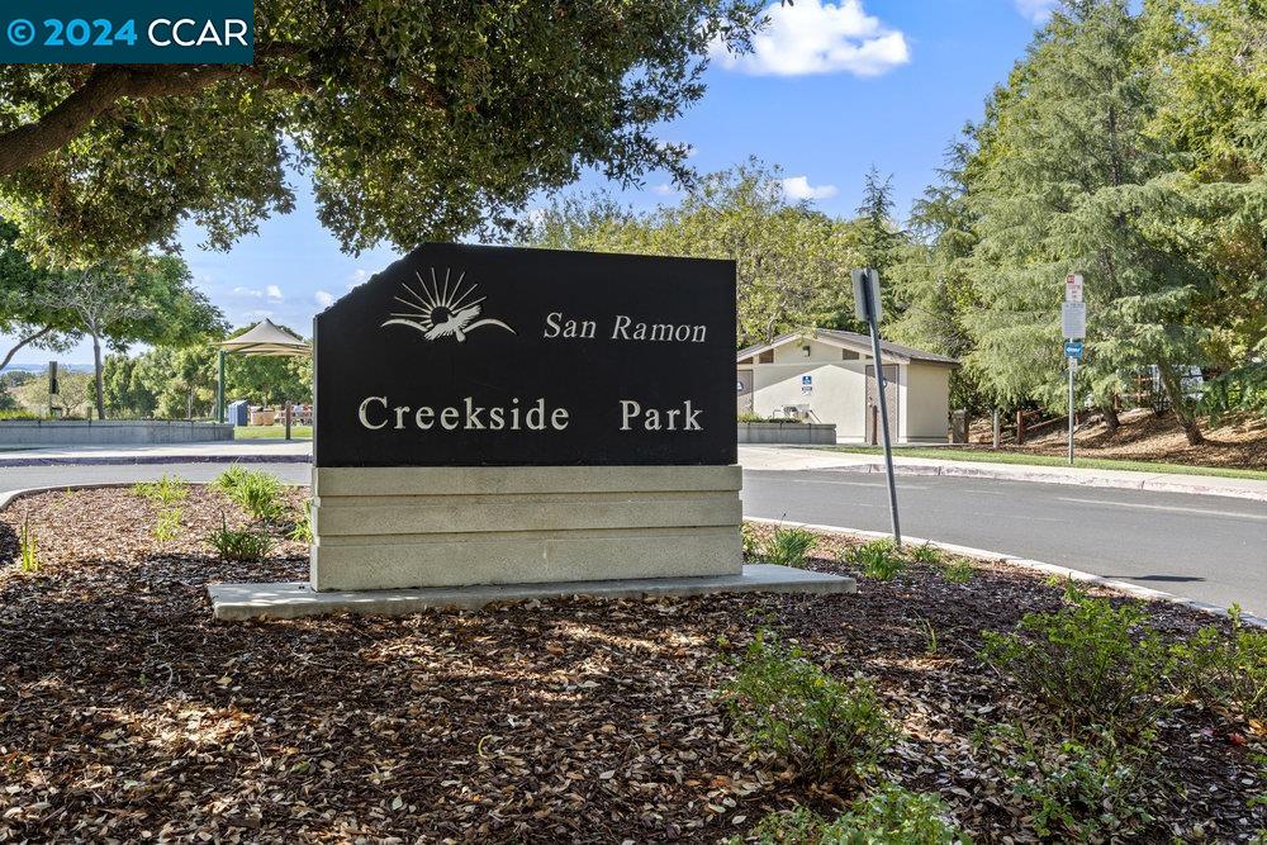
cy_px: 422
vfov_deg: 37.9
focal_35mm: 35
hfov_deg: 54.4
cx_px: 634
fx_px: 1232
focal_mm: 35
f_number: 8
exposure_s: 1/30
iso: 100
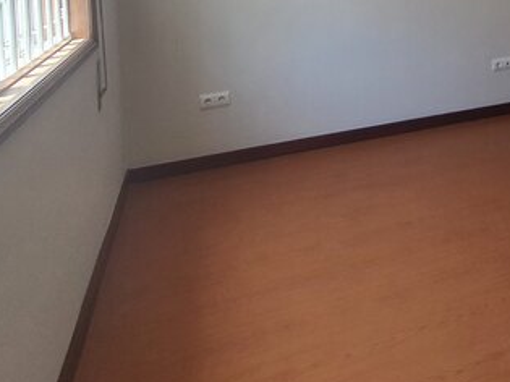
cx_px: 405
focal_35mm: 33
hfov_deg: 52.0
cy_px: -45
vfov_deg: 36.0
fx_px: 486
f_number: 2.2
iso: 50
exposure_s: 1/100
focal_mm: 1.8
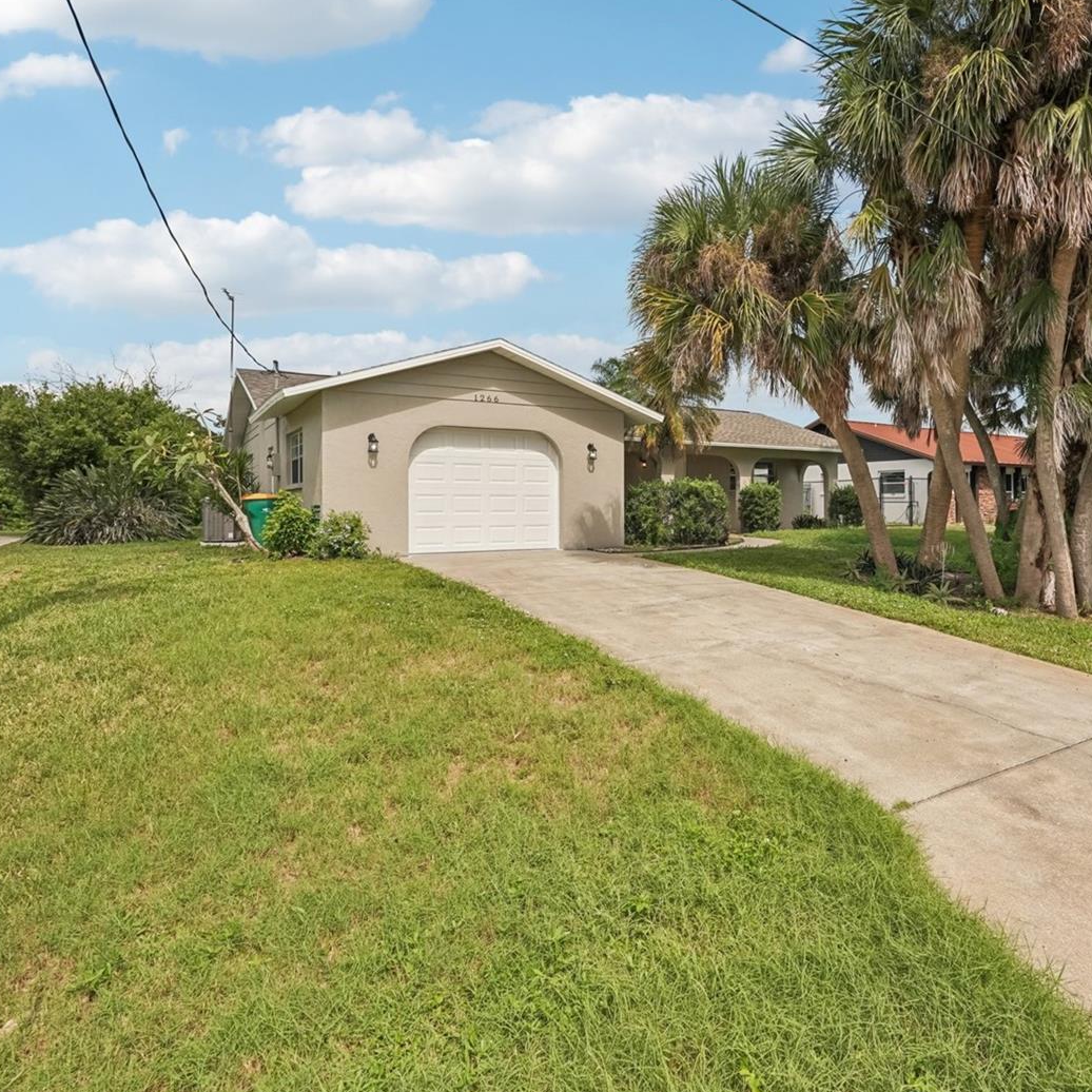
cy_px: 539
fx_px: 749
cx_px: 683
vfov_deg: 72.1
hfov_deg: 71.0
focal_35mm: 21
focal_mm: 16
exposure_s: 1/1600
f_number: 8
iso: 400
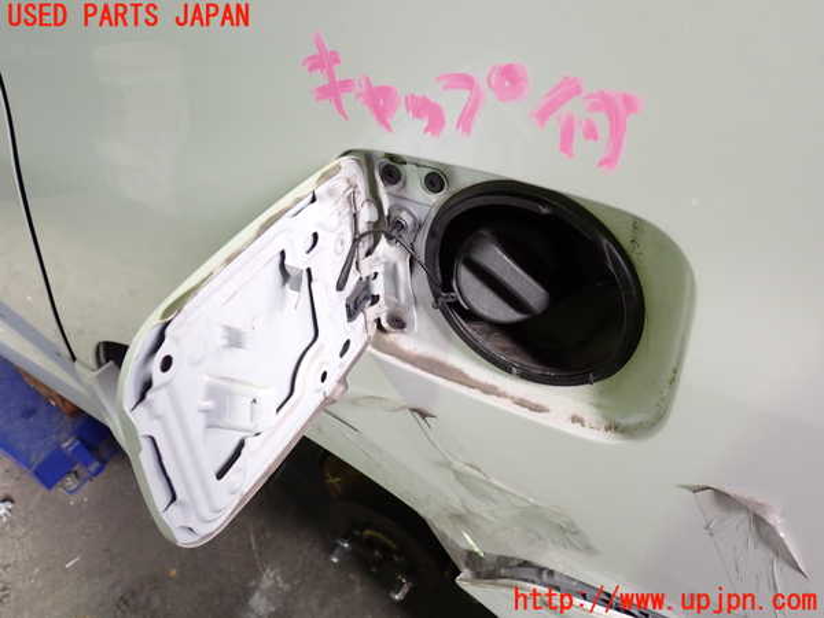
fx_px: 714
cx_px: 412
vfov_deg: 46.8
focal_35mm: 30
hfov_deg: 60.0
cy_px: 309
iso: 200
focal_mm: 5.4
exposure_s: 1/50
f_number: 2.3
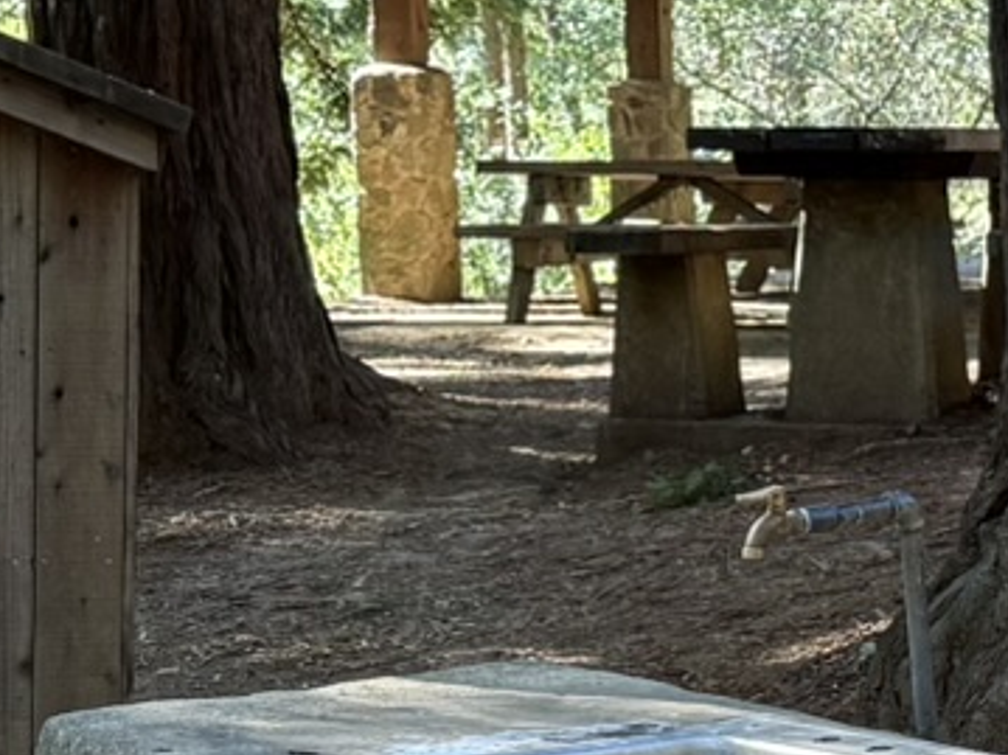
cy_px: 777
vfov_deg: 10.7
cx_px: 1213
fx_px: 3988
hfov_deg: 14.0
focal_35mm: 137
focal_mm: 6.76
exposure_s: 1/117
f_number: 1.78
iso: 200
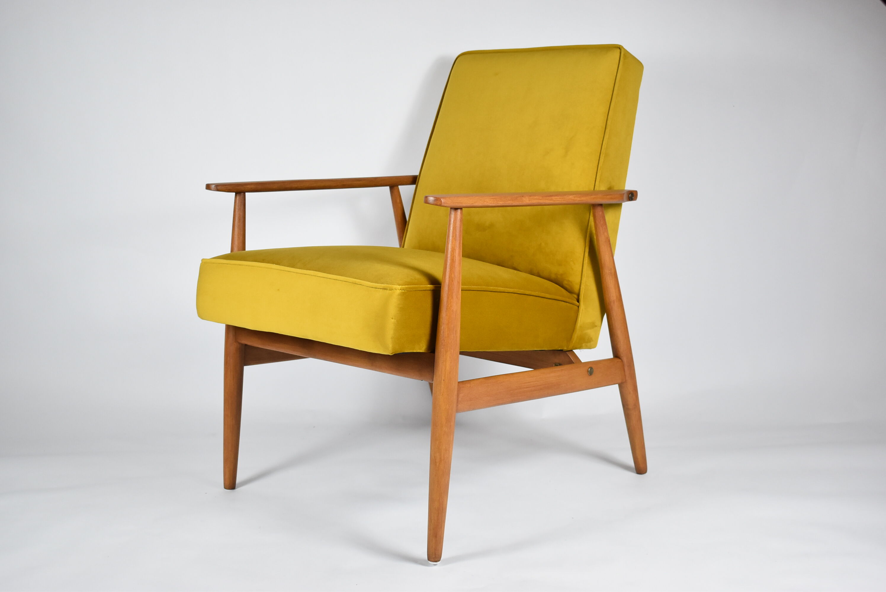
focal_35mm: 51
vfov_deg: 26.5
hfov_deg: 38.9
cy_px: 296
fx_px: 1256
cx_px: 443
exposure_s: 1/125
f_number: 4.5
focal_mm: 34
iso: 1000
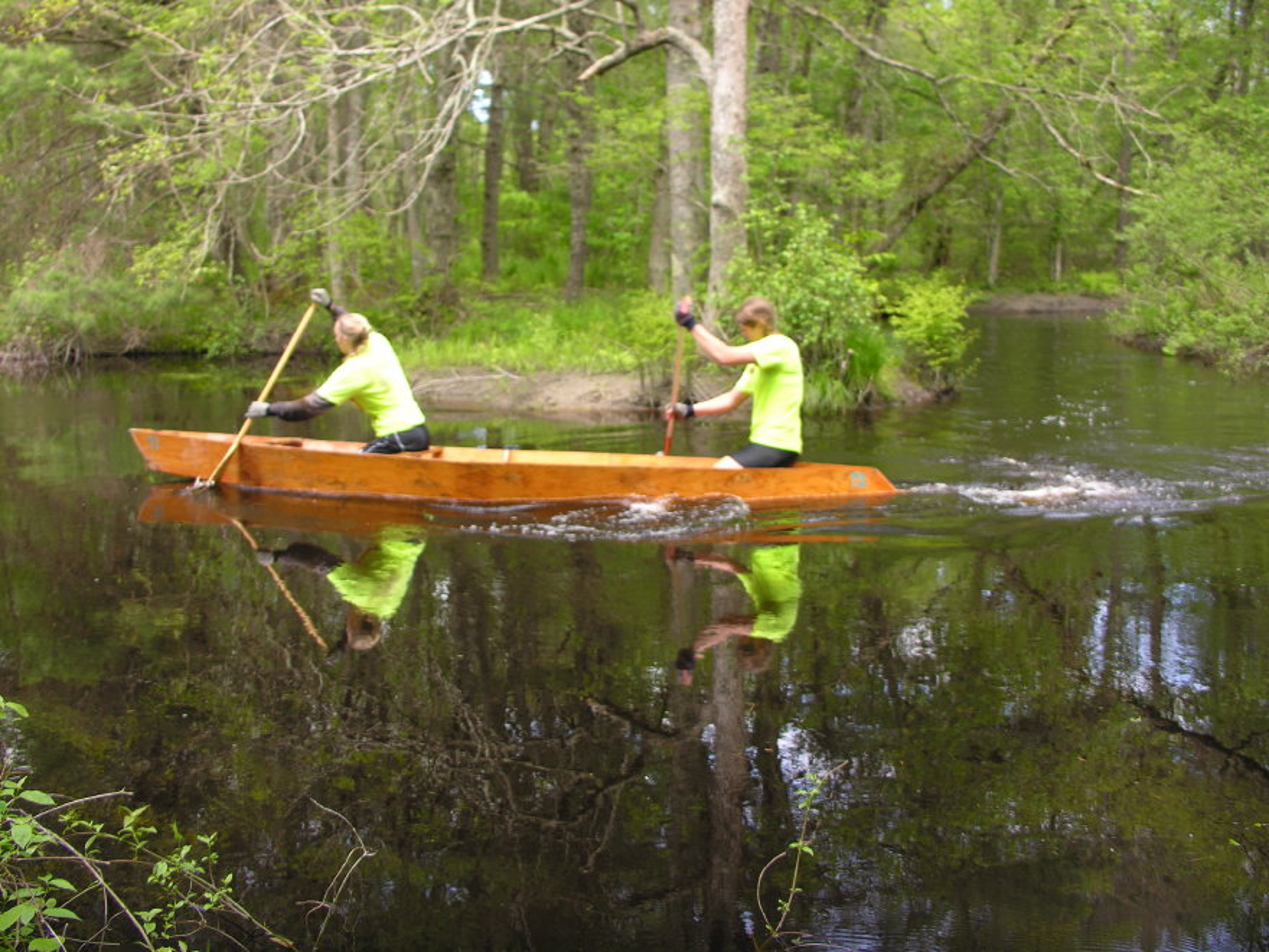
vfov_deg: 40.7
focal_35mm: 35
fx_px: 1283
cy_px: 476
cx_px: 634
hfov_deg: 52.6
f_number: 2.8
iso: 50
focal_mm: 8.9
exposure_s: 1/125
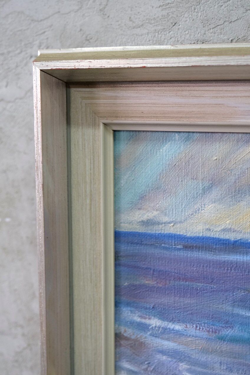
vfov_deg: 36.9
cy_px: 188
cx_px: 125
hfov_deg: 25.1
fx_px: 562
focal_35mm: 54
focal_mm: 35.8
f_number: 4
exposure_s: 1/52
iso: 2000
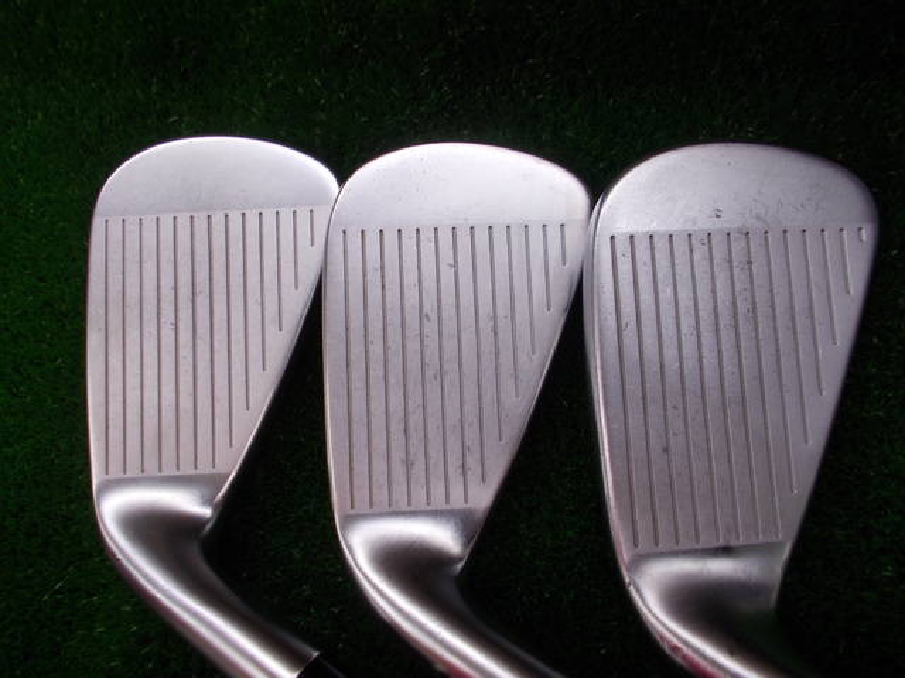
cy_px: 339
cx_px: 452
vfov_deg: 53.1
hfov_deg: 67.3
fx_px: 680
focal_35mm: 26
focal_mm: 4.6
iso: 80
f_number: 3.2
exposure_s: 1/30
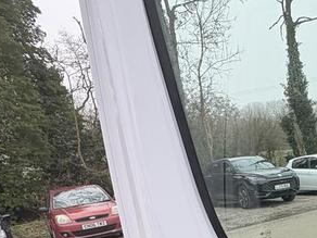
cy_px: 260
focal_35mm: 43
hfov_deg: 40.6
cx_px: 283
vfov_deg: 30.2
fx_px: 394
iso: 64
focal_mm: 2.22
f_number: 2.2
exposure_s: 1/214
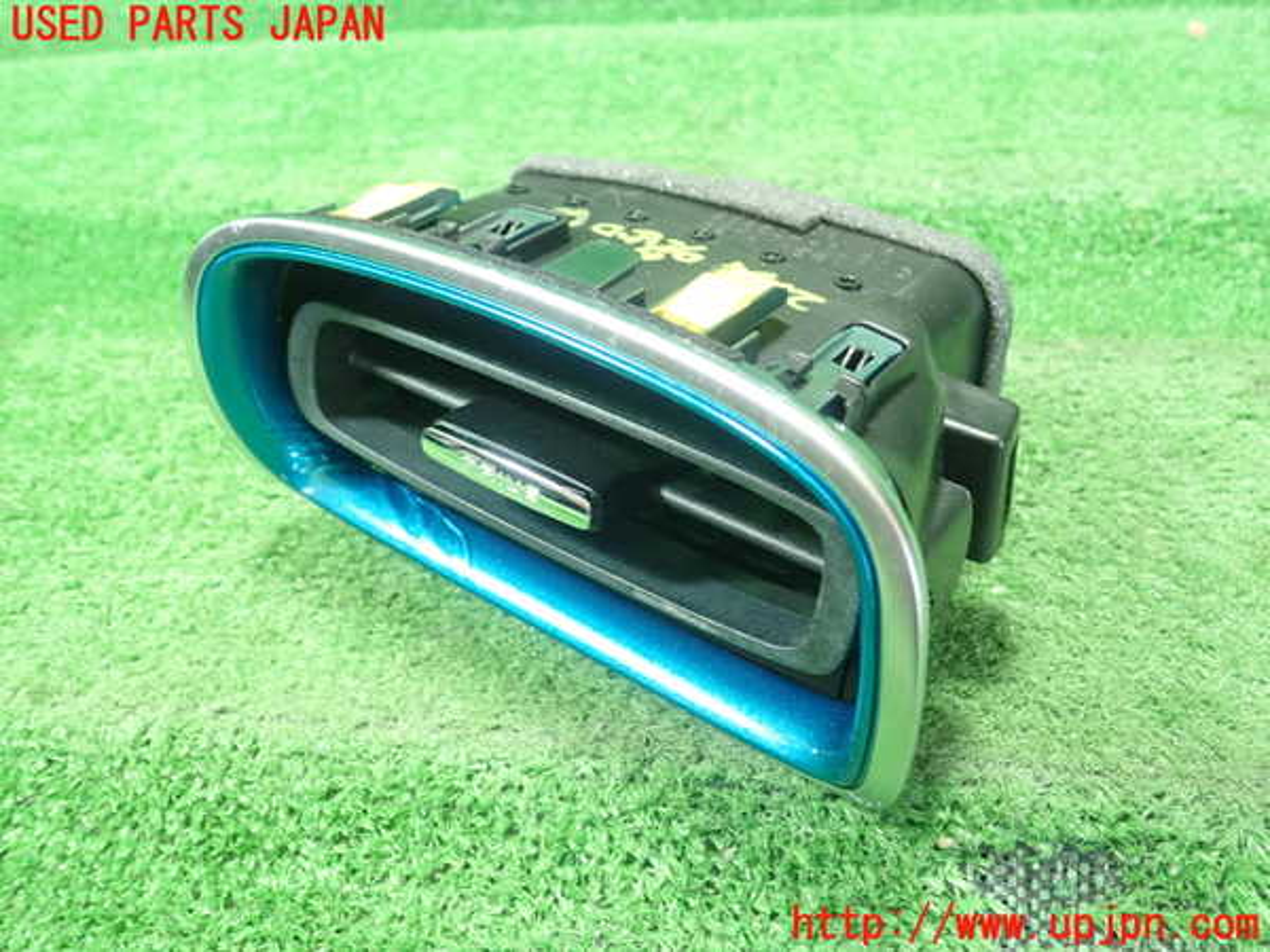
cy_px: 476
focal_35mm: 30
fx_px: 1101
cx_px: 635
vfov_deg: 46.8
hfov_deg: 60.0
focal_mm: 5.5
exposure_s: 1/80
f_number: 2.3
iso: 800
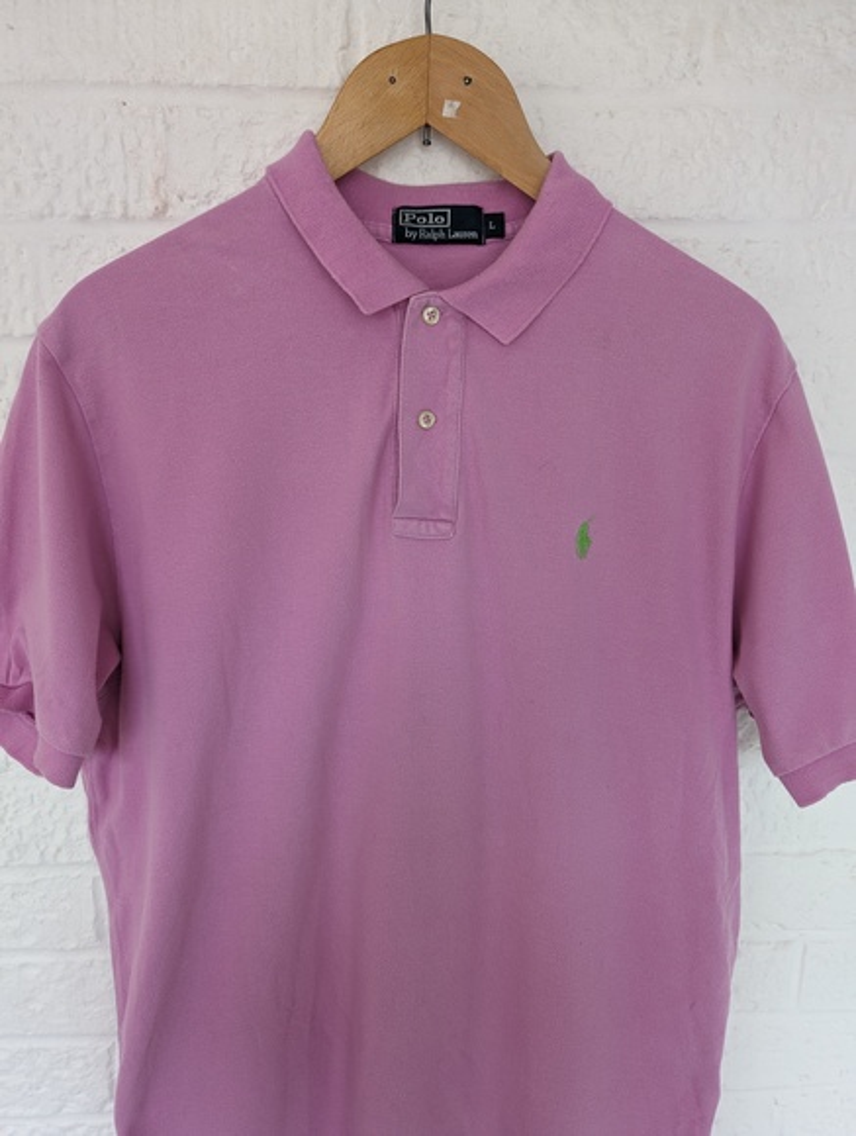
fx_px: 789
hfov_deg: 57.0
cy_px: 568
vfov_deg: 71.5
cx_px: 428
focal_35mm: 24
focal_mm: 6.81
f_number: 1.85
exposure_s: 1/112
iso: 45
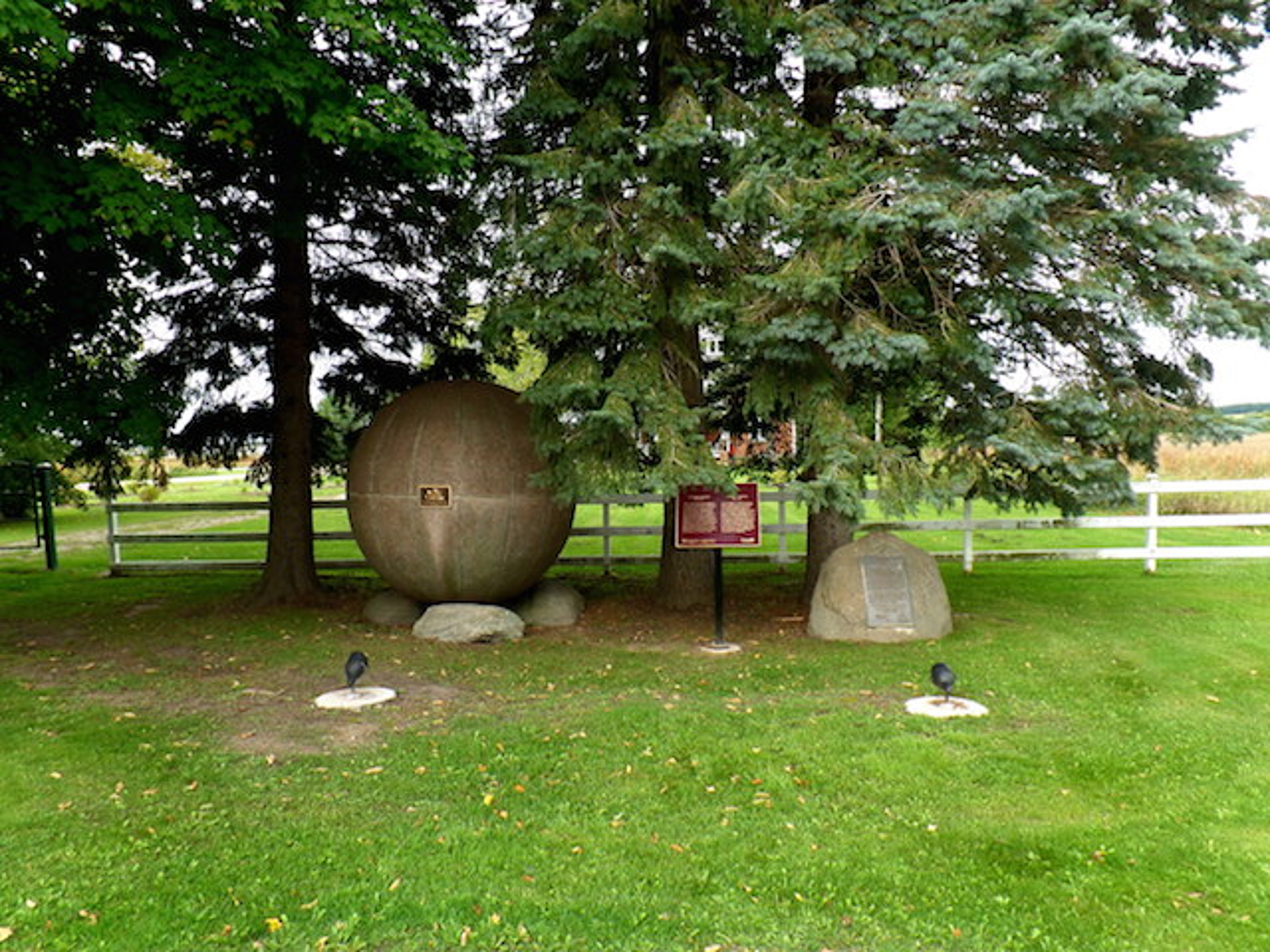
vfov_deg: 58.9
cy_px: 476
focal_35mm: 23
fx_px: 844
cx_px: 635
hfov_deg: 73.9
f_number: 3.5
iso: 100
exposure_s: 1/125
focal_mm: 4.1
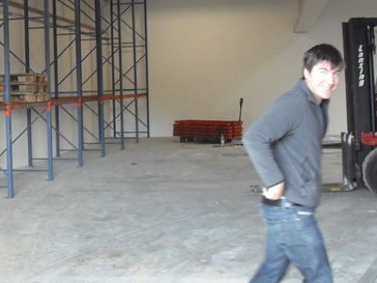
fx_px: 708
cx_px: 97
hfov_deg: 29.4
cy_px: 106
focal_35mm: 65
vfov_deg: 22.5
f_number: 2.7
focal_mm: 6.2
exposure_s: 1/60
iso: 400
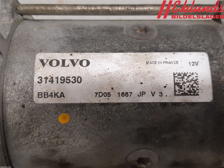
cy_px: 84
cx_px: 112
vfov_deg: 53.1
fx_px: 168
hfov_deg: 67.3
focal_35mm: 26
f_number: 1.7
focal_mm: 3.93
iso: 200
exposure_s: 1/50
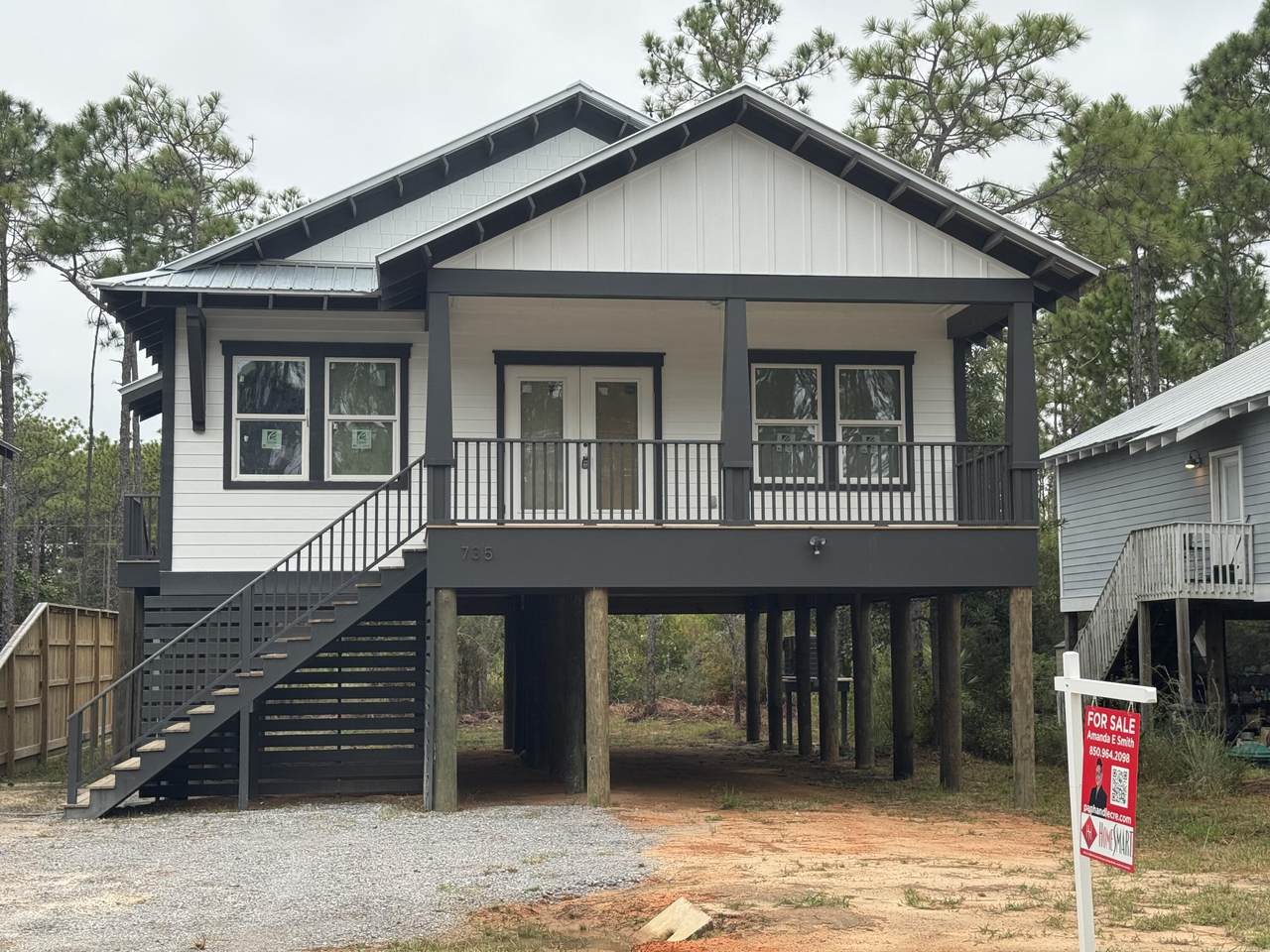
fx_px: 1761
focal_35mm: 48
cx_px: 635
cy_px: 476
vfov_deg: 30.3
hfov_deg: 39.7
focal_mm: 6.76
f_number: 1.78
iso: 64
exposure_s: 1/615
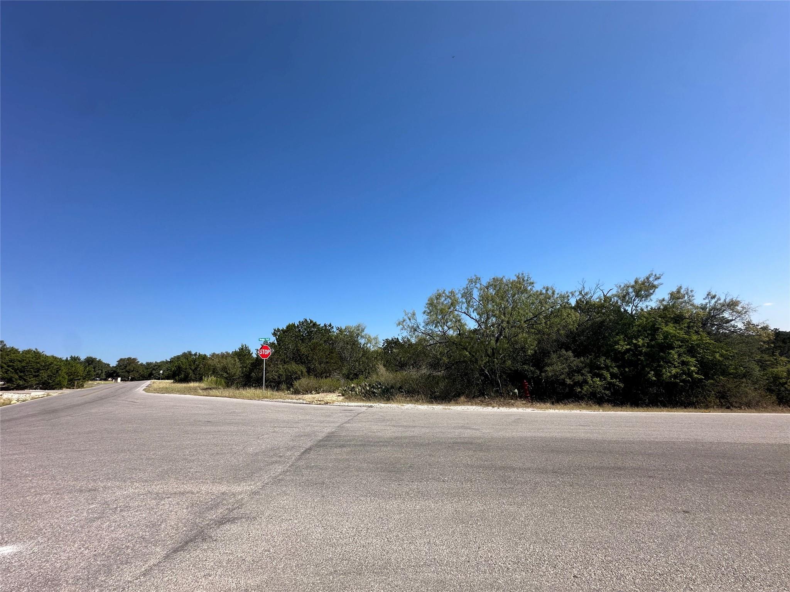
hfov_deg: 102.1
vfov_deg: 85.7
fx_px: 320
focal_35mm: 14
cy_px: 296
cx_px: 395
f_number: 2.2
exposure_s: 1/2092
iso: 50
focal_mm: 2.22
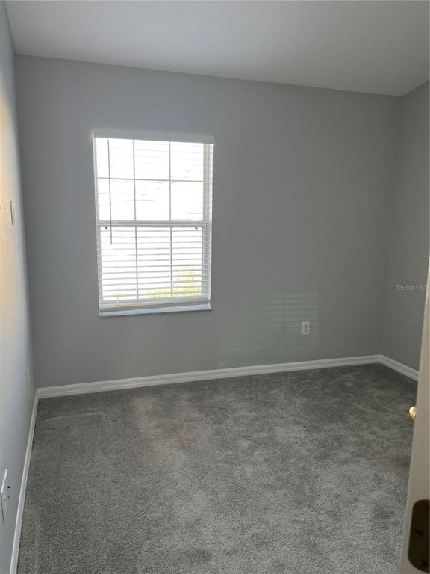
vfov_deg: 67.3
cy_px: 287
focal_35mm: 26
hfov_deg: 53.1
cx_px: 215
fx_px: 431
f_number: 1.6
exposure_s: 1/121
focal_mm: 5.1
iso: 80
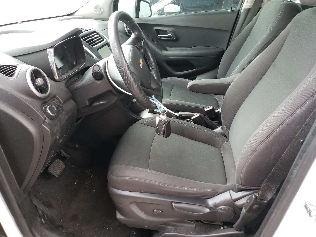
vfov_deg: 53.1
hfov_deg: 67.3
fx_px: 237
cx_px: 158
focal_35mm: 26
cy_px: 118
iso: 150
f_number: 1.5
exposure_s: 1/50
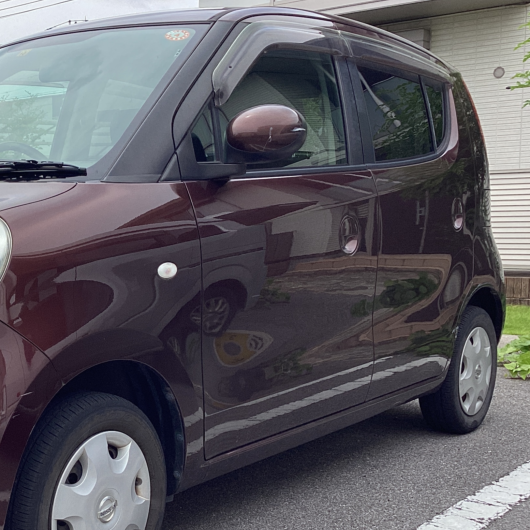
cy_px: 326
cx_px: 60
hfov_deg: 29.9
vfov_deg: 31.0
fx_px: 953
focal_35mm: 55
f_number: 2.4
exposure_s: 1/876
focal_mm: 3.3
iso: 25
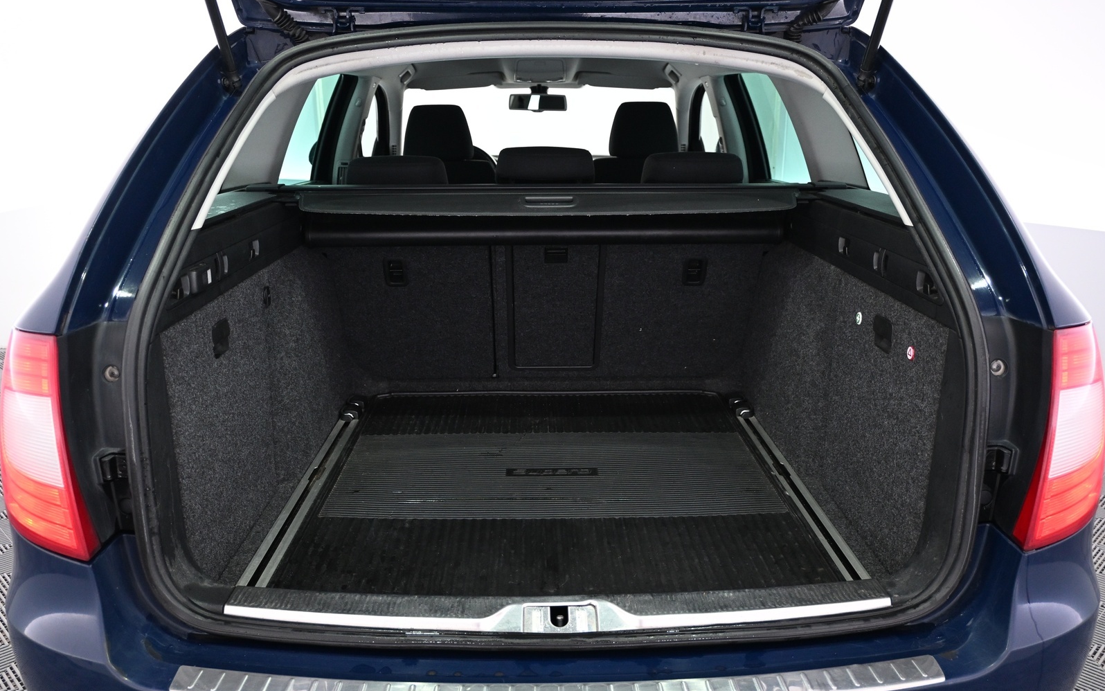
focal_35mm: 30
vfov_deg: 41.5
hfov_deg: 62.5
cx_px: 550
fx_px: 911
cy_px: 361
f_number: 3.8
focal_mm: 19.5
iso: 1250
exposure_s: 1/30
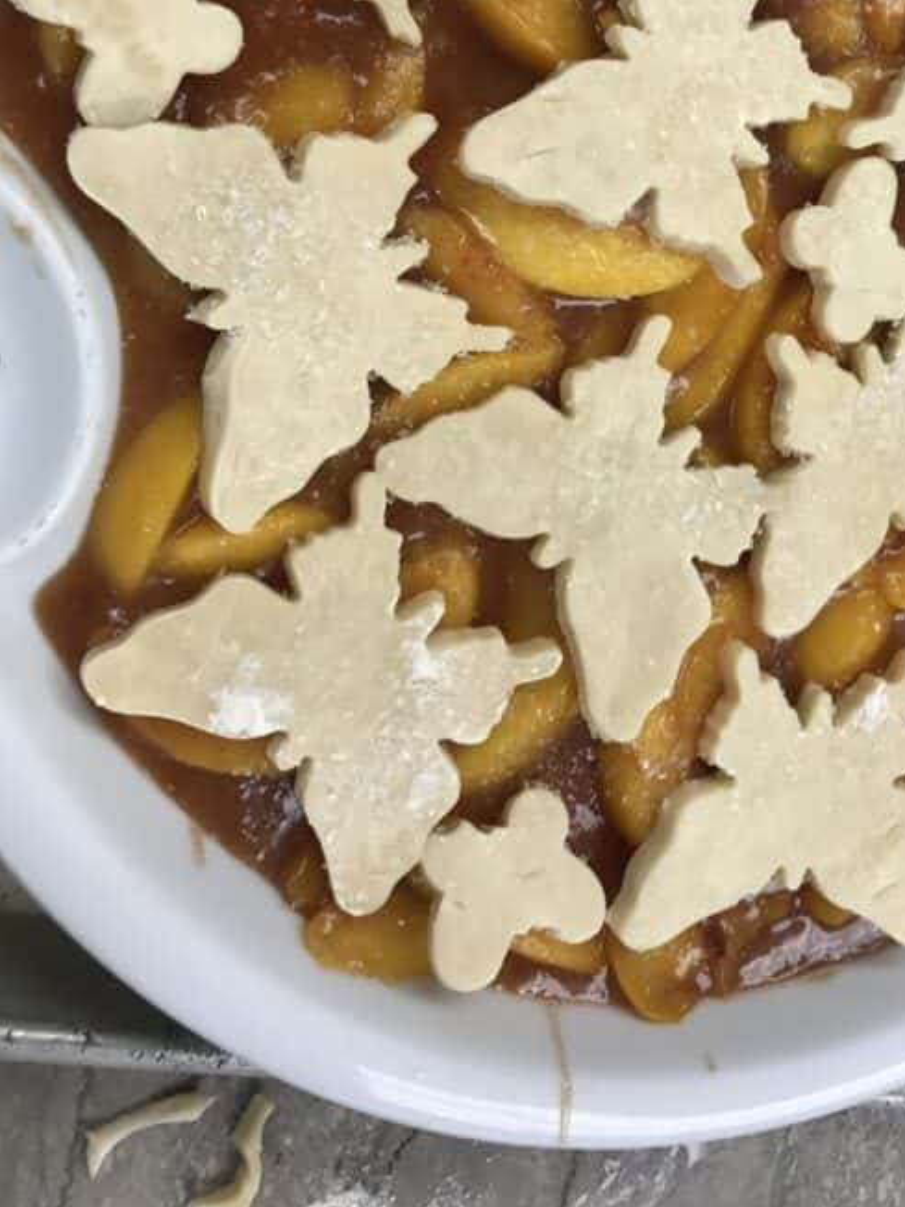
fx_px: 1534
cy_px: 265
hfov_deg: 32.1
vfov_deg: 41.3
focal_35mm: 44
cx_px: 709
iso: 25
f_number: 1.8
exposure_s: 1/60
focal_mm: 3.99
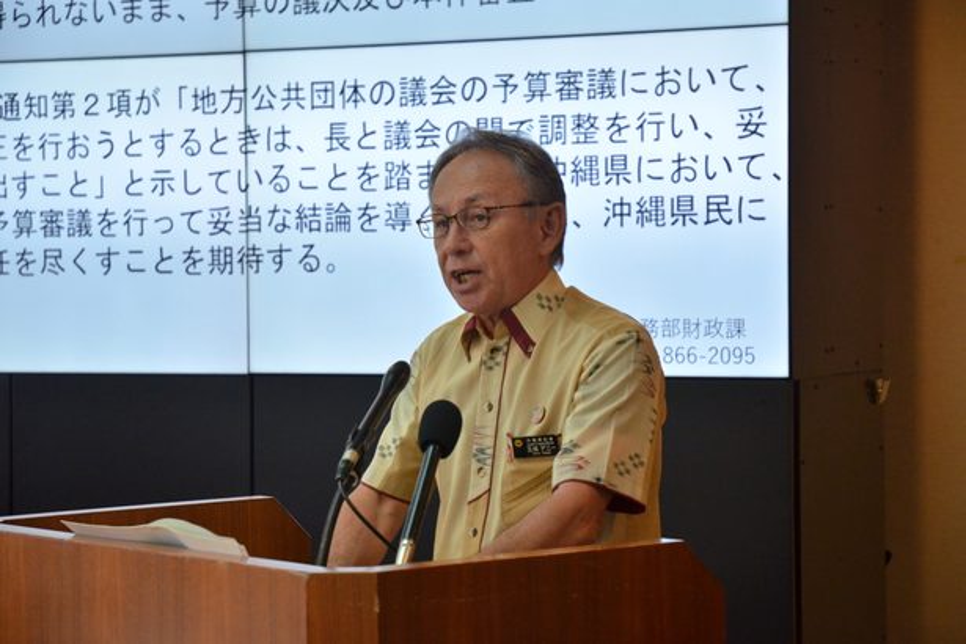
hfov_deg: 19.5
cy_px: 322
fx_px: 2817
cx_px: 483
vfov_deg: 13.0
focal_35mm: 105
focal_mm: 70
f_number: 4.5
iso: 1600
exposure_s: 1/200
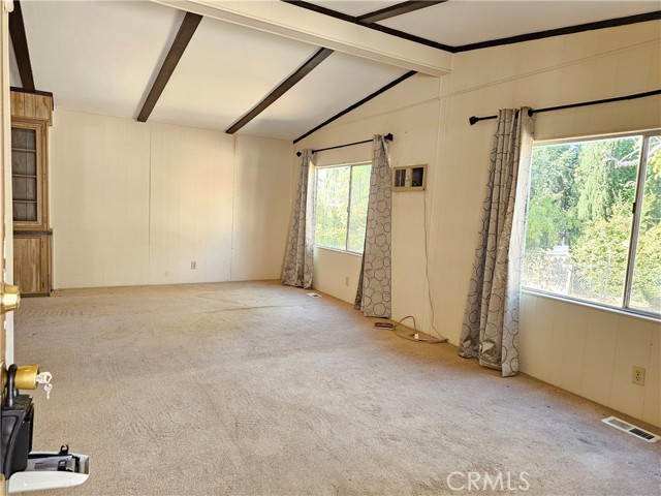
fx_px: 439
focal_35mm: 23
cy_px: 248
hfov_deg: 73.9
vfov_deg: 58.9
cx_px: 330
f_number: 1.7
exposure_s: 1/170
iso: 400
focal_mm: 6.3
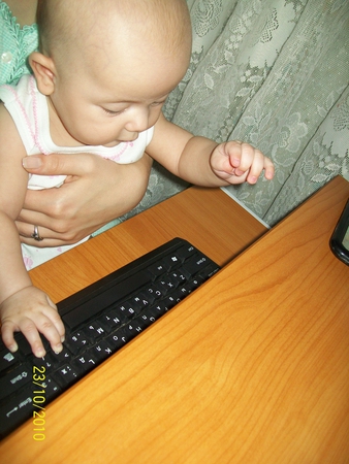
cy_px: 232
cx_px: 174
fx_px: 483
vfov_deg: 51.3
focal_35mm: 36
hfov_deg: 39.7
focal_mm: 6
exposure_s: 1/60
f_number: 2.7
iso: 64
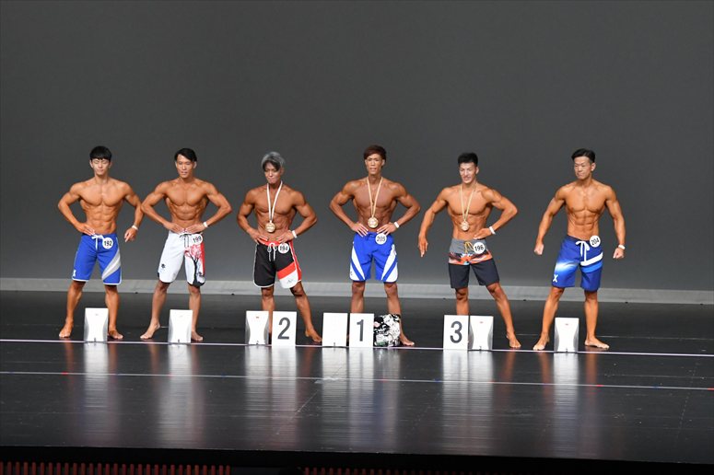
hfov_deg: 11.8
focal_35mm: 174
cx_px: 357
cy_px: 238
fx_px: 3449
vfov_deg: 7.9
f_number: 5.6
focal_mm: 116
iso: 5000
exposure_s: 1/400
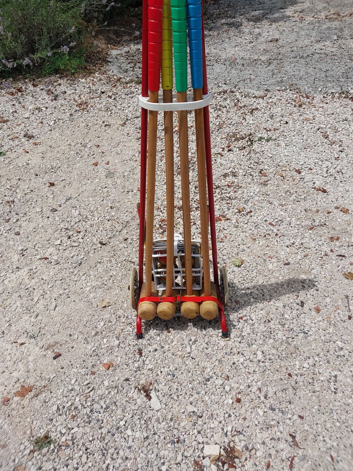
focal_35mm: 30
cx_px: 176
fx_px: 408
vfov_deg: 60.0
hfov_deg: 46.8
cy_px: 236
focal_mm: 4.6
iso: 20
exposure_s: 1/958
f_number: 1.8
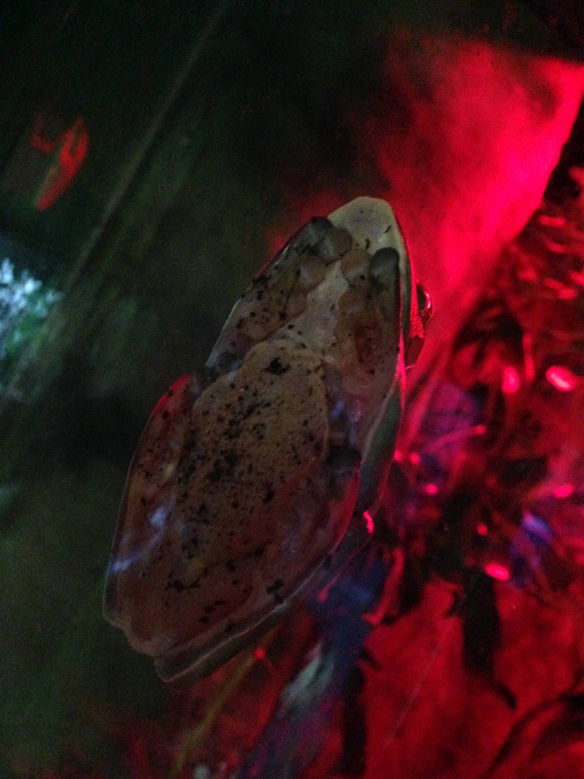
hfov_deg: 42.9
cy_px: 390
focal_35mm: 33
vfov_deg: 55.4
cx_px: 292
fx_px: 742
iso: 800
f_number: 2.4
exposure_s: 1/17
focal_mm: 4.12
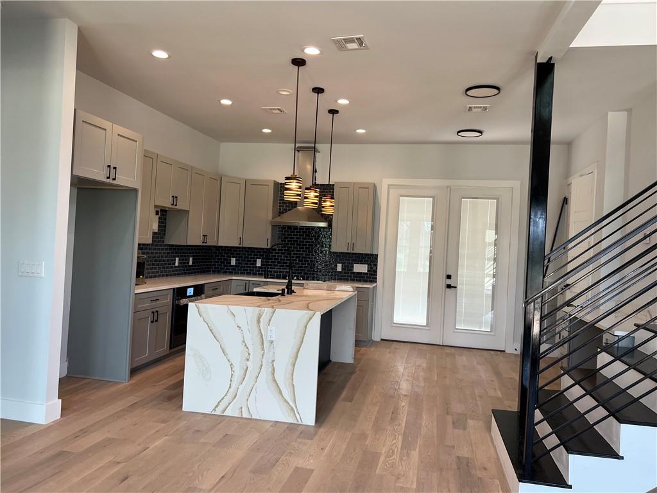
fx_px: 493
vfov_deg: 53.1
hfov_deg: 67.3
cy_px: 246
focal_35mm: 26
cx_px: 328
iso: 80
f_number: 1.5
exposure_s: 1/120
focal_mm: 5.7
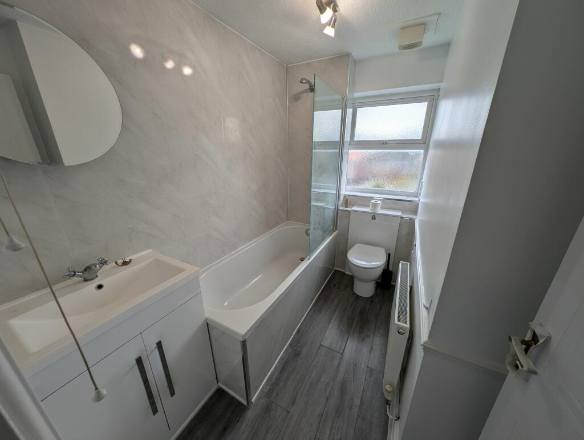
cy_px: 220
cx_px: 292
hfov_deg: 110.5
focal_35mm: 12
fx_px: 203
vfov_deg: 94.6
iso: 41
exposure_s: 1/76.1
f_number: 1.95
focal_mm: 2.23
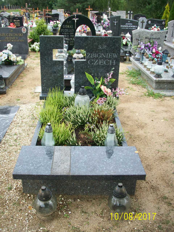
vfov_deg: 50.1
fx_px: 248
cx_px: 87
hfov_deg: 38.7
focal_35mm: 37
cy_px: 116
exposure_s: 1/187
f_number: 2.8
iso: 80
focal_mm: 6.2
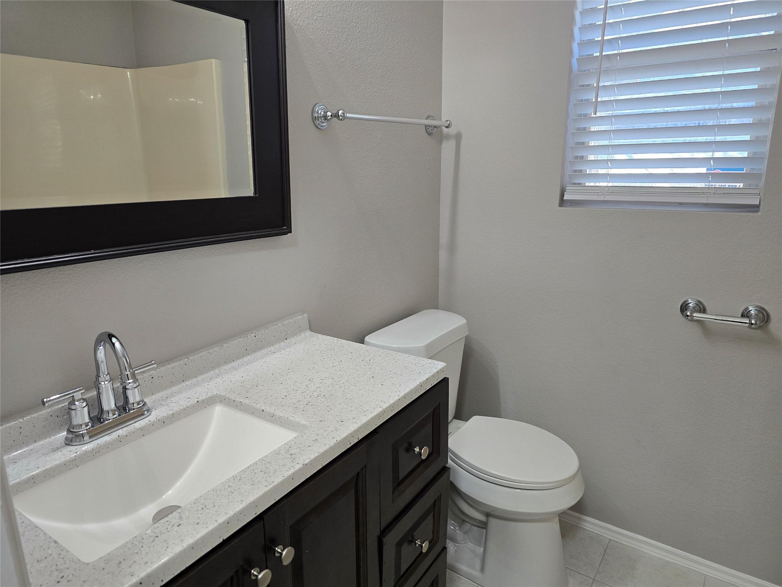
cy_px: 294
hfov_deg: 73.9
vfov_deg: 58.9
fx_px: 520
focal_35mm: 23
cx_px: 391
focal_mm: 6.3
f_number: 1.7
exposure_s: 1/120
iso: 160
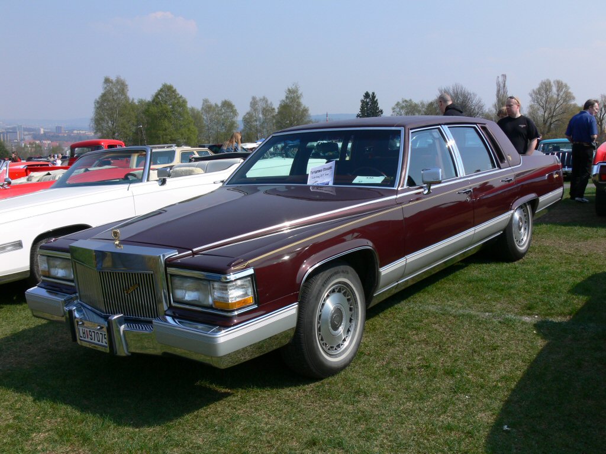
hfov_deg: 50.1
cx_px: 303
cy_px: 227
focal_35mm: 37
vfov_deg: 38.7
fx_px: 648
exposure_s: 1/400
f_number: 5.6
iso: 80
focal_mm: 7.7
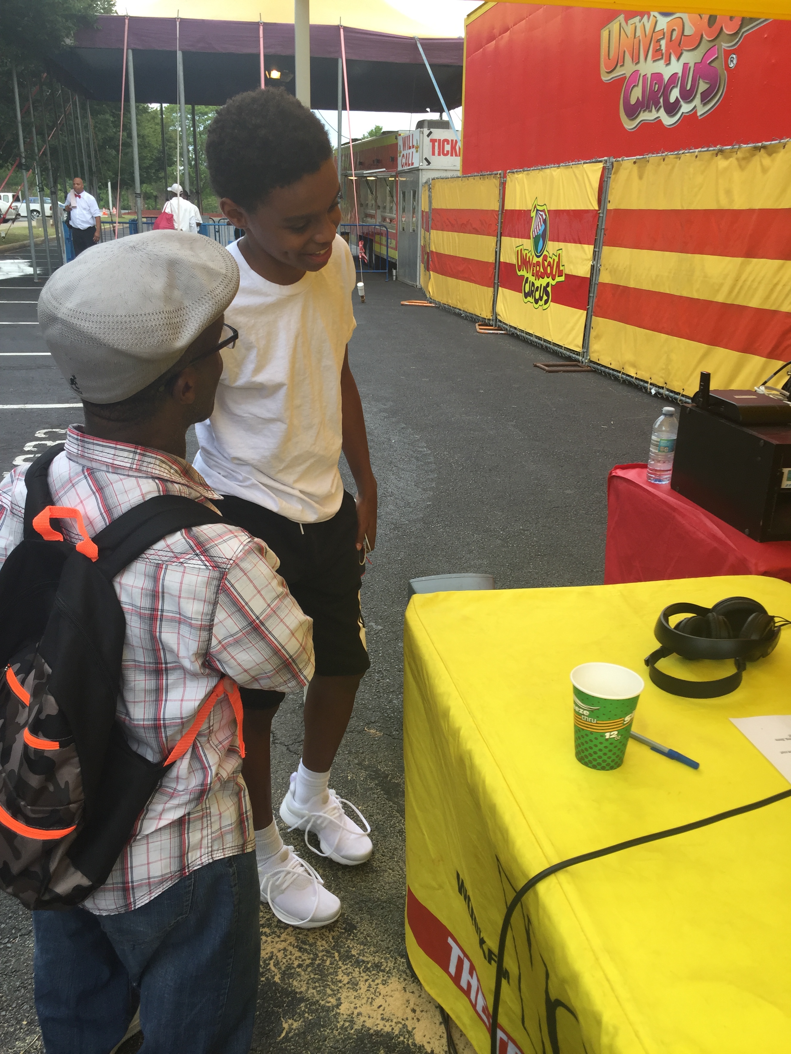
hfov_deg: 48.2
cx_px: 396
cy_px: 527
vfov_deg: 61.7
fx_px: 884
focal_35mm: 29
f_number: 2.2
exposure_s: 1/186
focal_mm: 4.15
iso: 32
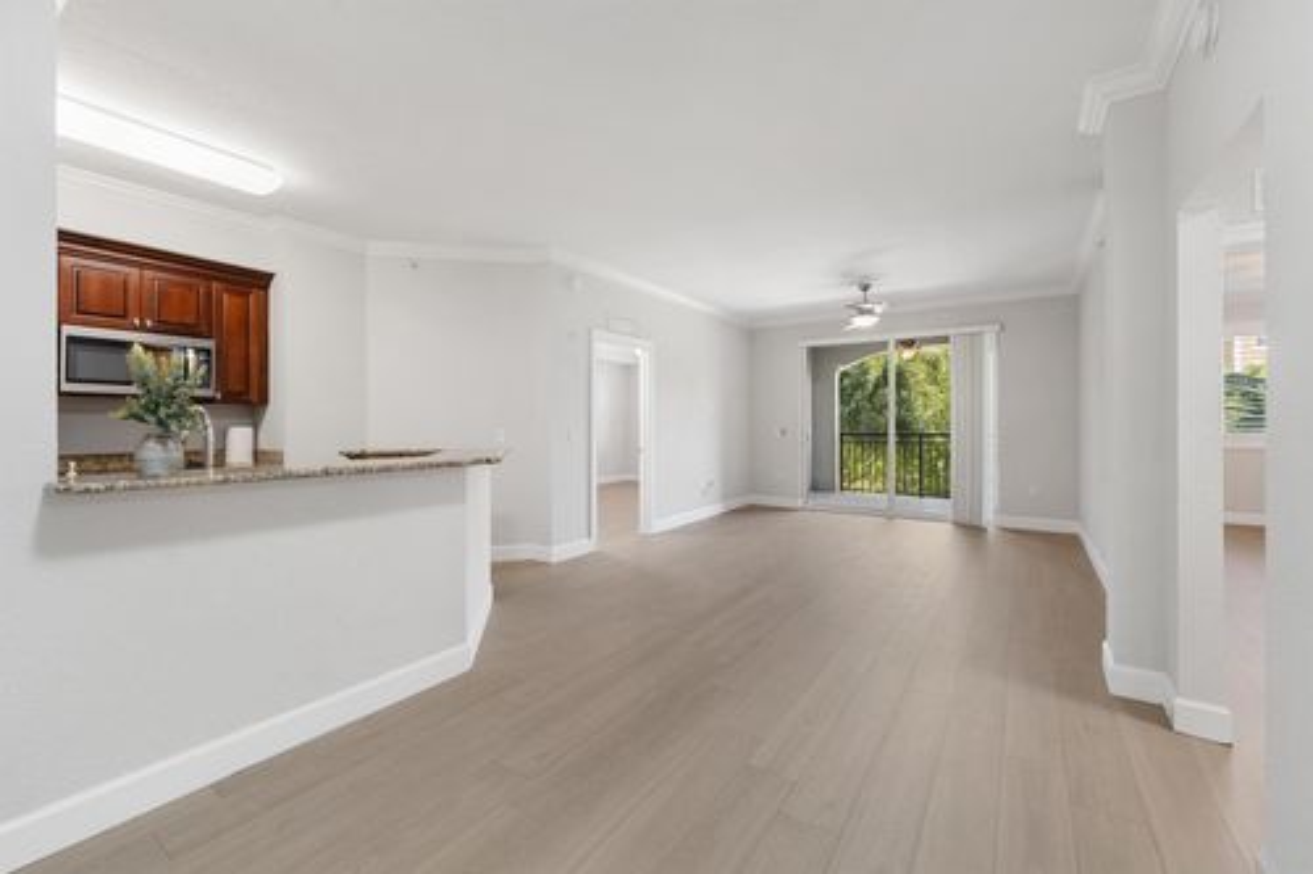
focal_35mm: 14
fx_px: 510
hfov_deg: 104.3
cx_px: 656
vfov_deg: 81.2
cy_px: 437
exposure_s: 1/1.67
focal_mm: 14
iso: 250
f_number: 9
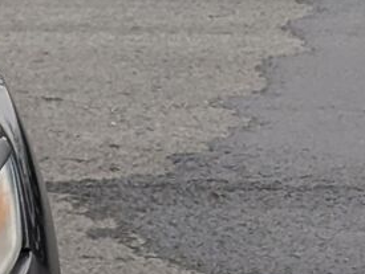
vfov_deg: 4.4
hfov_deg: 5.5
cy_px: 146
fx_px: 3537
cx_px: -823
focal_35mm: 335
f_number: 1.85
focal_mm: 6.81
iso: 35
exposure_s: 1/293
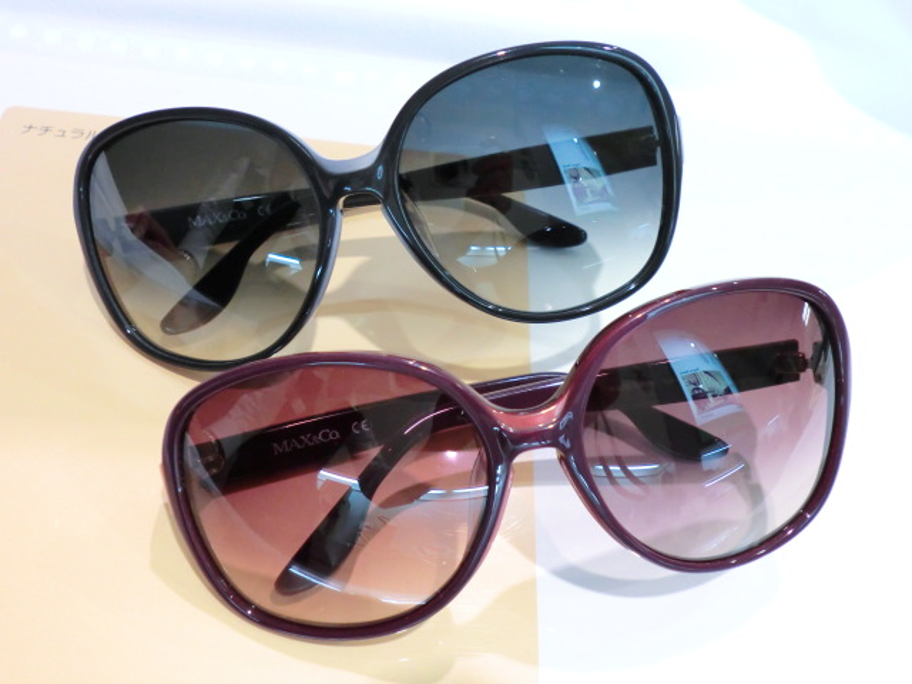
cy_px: 342
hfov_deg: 56.8
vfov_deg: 44.2
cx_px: 456
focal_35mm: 32
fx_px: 843
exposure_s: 1/60
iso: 320
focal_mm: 5.8
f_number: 3.5
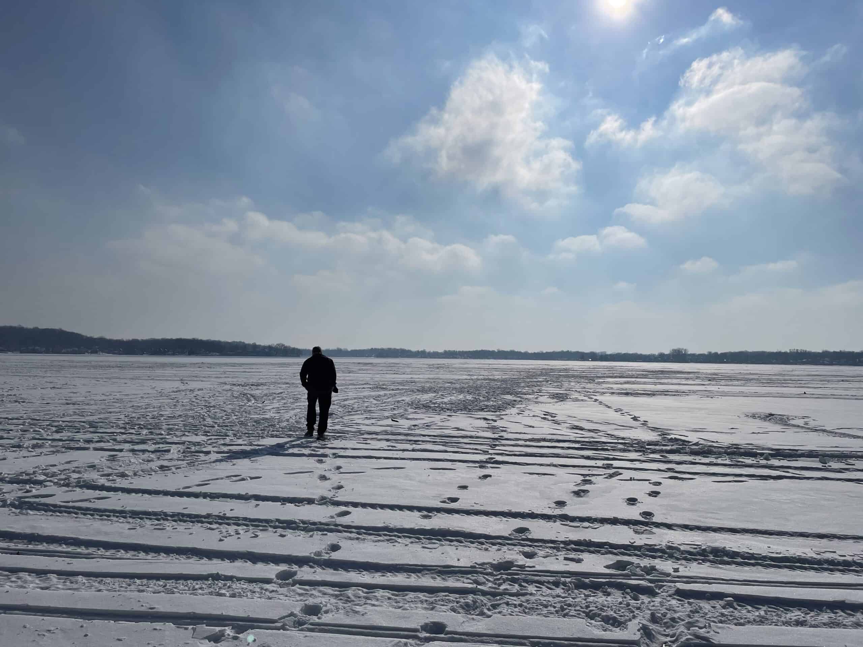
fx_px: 648
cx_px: 432
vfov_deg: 53.1
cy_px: 324
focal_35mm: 26
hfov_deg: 67.3
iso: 40
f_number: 1.6
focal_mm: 4.2
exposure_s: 1/43478
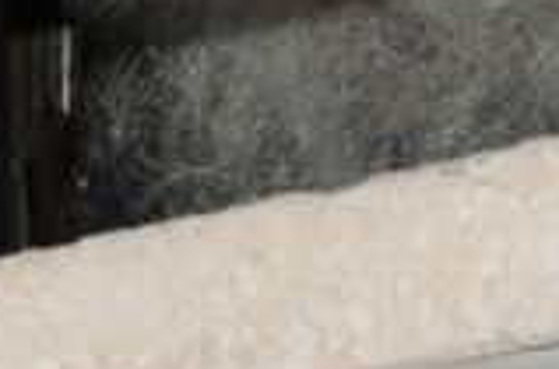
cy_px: -418
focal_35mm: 1016
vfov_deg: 1.3
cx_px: -362
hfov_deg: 2.0
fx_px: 15733
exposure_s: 1/60
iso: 800
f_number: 5.6
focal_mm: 105
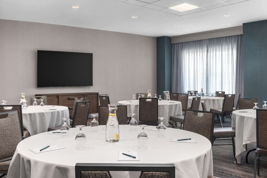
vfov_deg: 40.0
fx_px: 245
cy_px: 89
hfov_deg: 57.2
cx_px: 134
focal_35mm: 33
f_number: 8
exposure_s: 1/60
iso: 400
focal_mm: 21.9
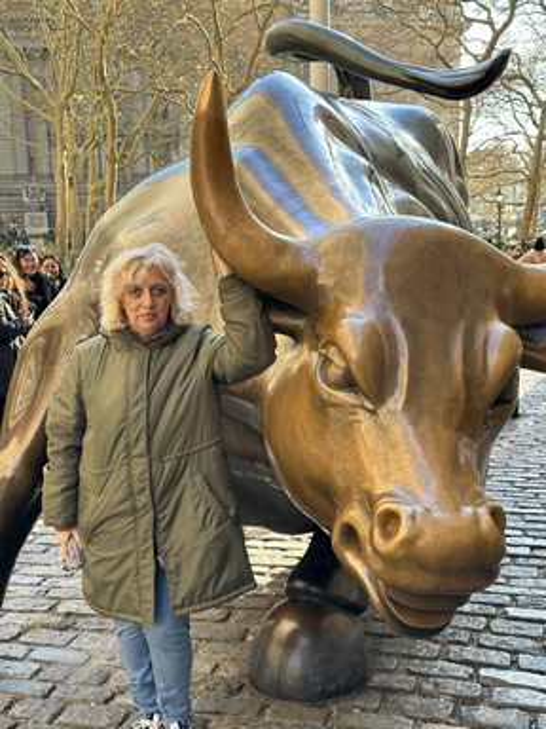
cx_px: 273
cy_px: 364
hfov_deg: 30.3
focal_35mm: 48
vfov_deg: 39.7
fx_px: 1009
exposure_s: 1/277
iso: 64
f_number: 1.78
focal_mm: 6.86
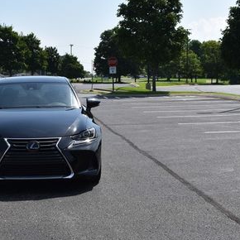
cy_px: 147
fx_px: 596
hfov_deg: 22.4
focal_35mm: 76
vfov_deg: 22.7
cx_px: 39
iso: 100
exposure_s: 1/320
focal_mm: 27
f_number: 9
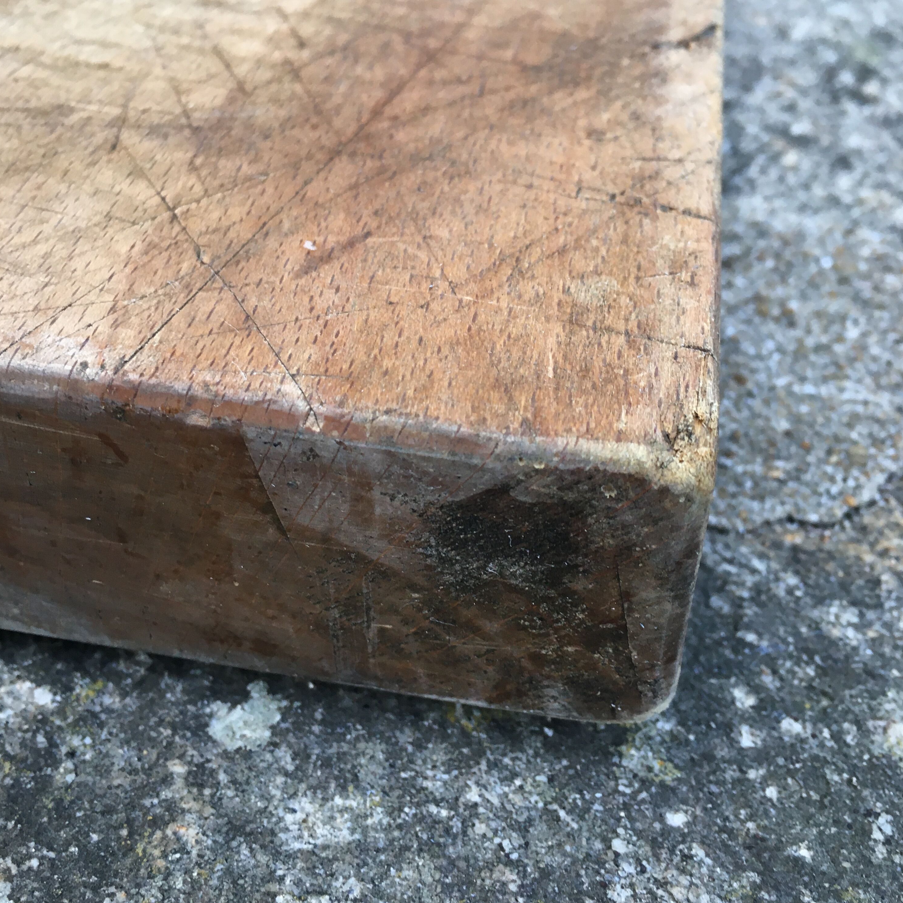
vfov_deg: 47.1
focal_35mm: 35
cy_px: 382
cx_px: 456
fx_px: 1033
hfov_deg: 47.2
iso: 40
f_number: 2.2
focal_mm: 4.15
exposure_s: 1/33
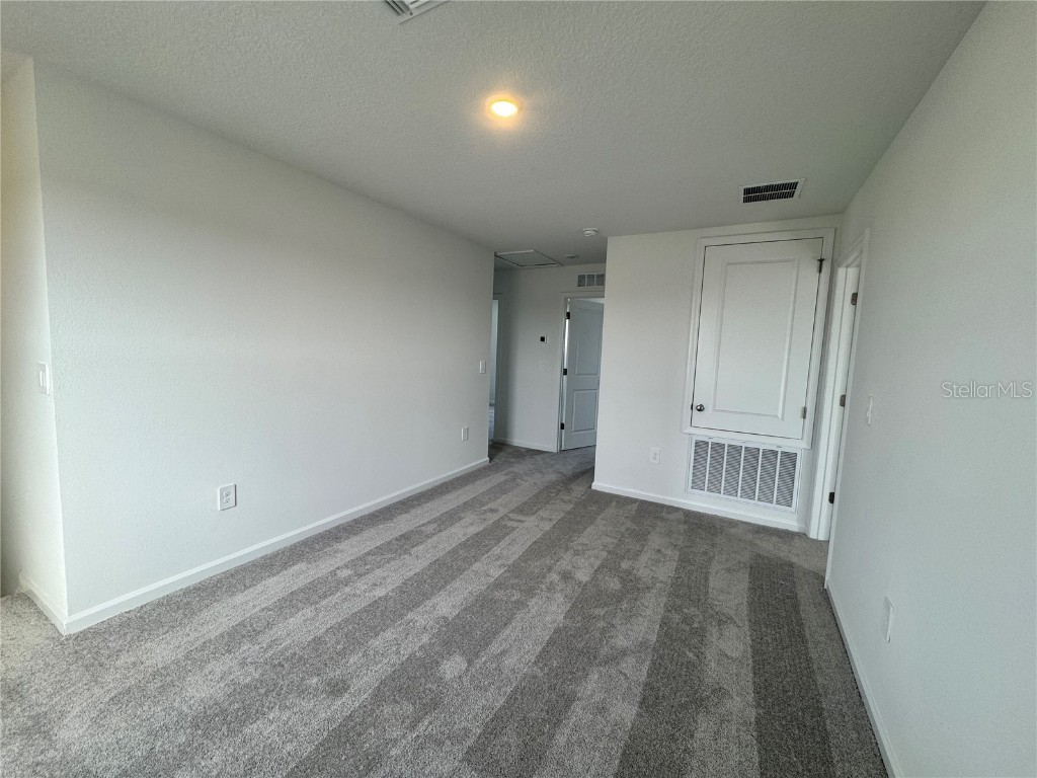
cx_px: 518
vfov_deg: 85.7
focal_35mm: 14
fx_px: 419
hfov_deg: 102.1
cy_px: 389
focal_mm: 2.22
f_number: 2.2
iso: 64
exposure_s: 1/120
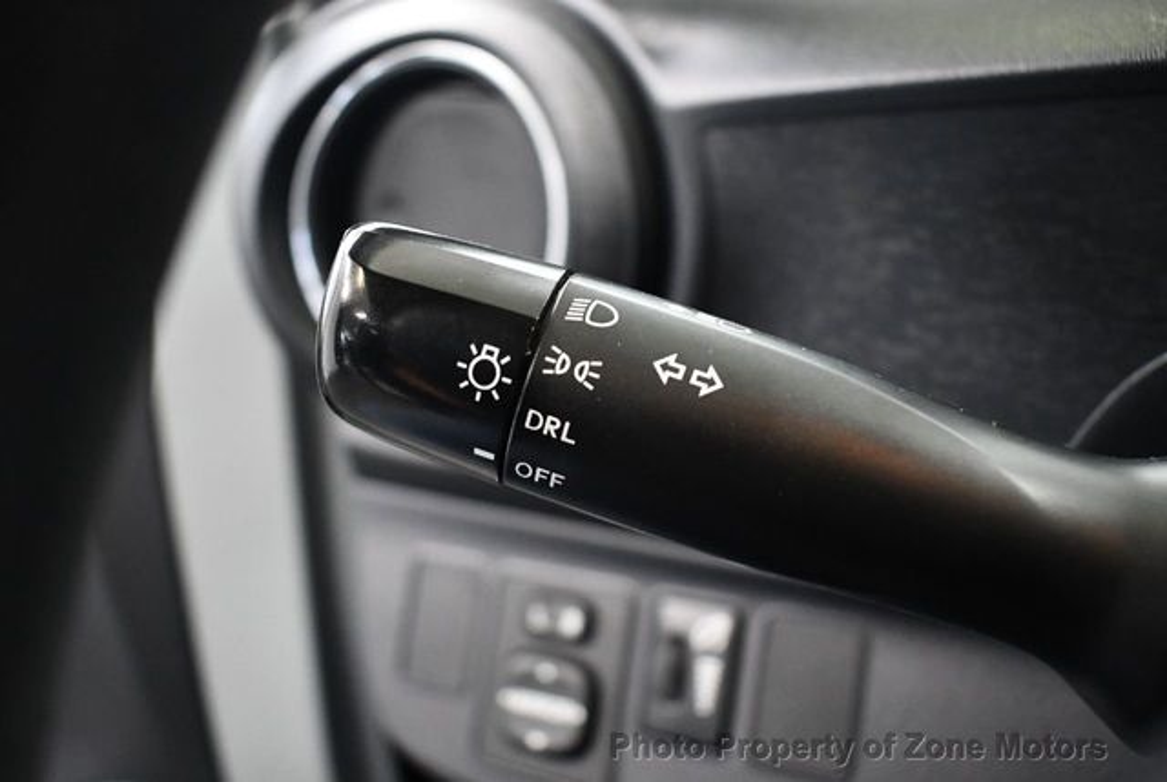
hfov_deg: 53.1
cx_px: 584
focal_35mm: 36
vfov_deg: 37.0
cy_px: 391
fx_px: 1169
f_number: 3.5
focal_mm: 18
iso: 3200
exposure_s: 1/125
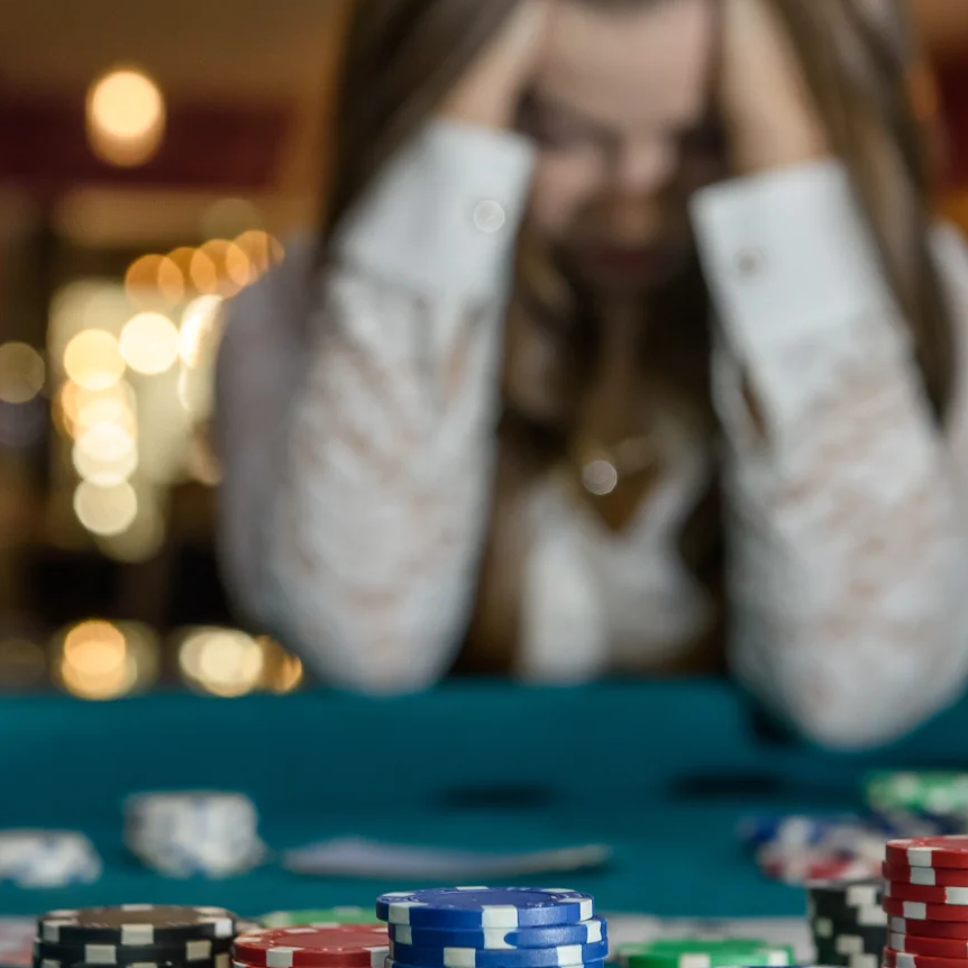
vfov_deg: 16.6
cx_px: 520
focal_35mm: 105
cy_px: 373
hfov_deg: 16.6
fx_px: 3322
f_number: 4.5
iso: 640
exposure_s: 1/100
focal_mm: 52
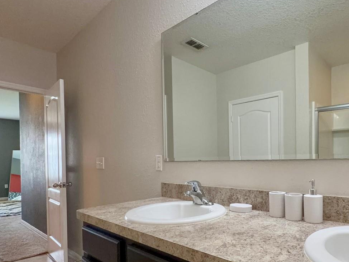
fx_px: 232
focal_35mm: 23
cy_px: 165
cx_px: 235
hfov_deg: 71.6
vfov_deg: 58.1
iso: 200
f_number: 2.2
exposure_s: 1/60
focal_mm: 2.22
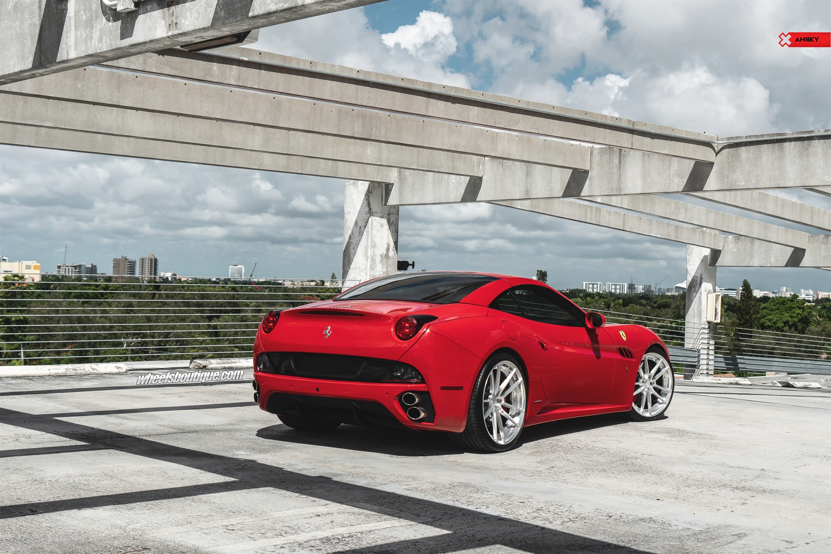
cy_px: 277
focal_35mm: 49
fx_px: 1131
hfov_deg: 40.3
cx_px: 416
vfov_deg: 27.5
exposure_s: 1/500
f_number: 6.3
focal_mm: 33
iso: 200
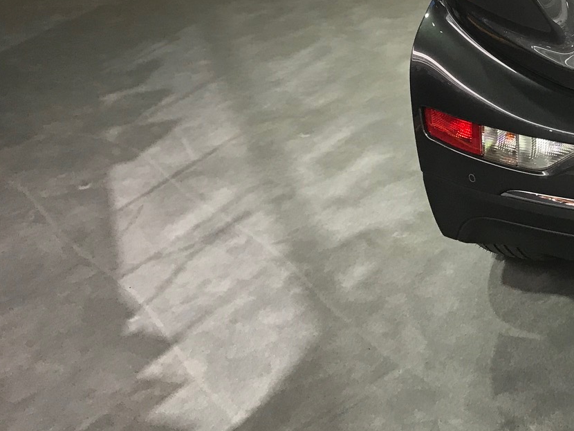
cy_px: 51
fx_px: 1128
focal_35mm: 68
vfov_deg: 21.2
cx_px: 692
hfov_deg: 25.6
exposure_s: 1/30
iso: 20
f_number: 1.8
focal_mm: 3.99
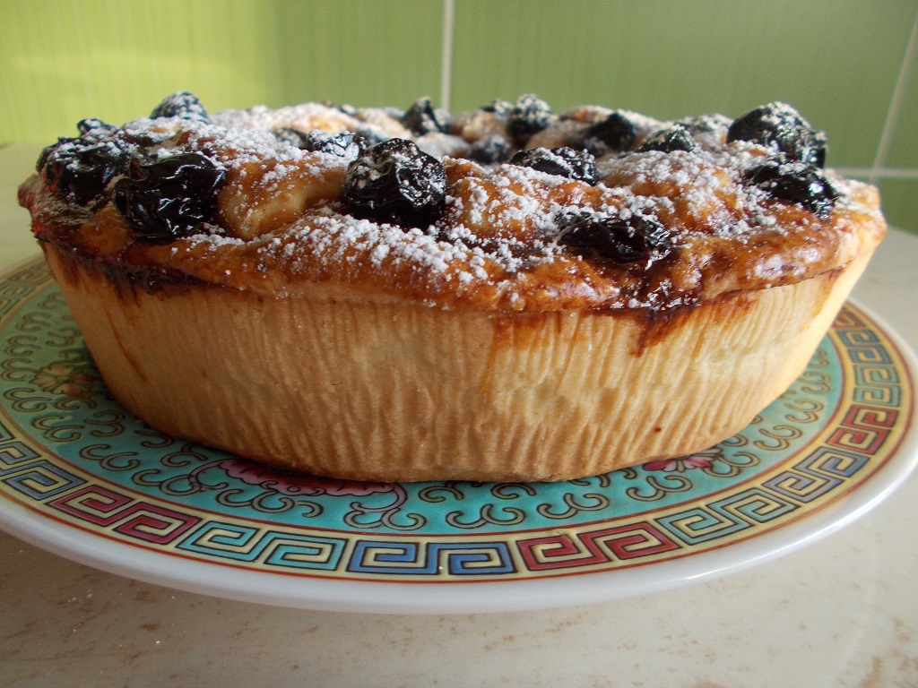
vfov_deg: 53.1
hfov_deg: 67.3
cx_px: 459
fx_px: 690
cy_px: 344
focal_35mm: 26
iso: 160
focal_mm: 4.6
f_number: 3.2
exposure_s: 1/25
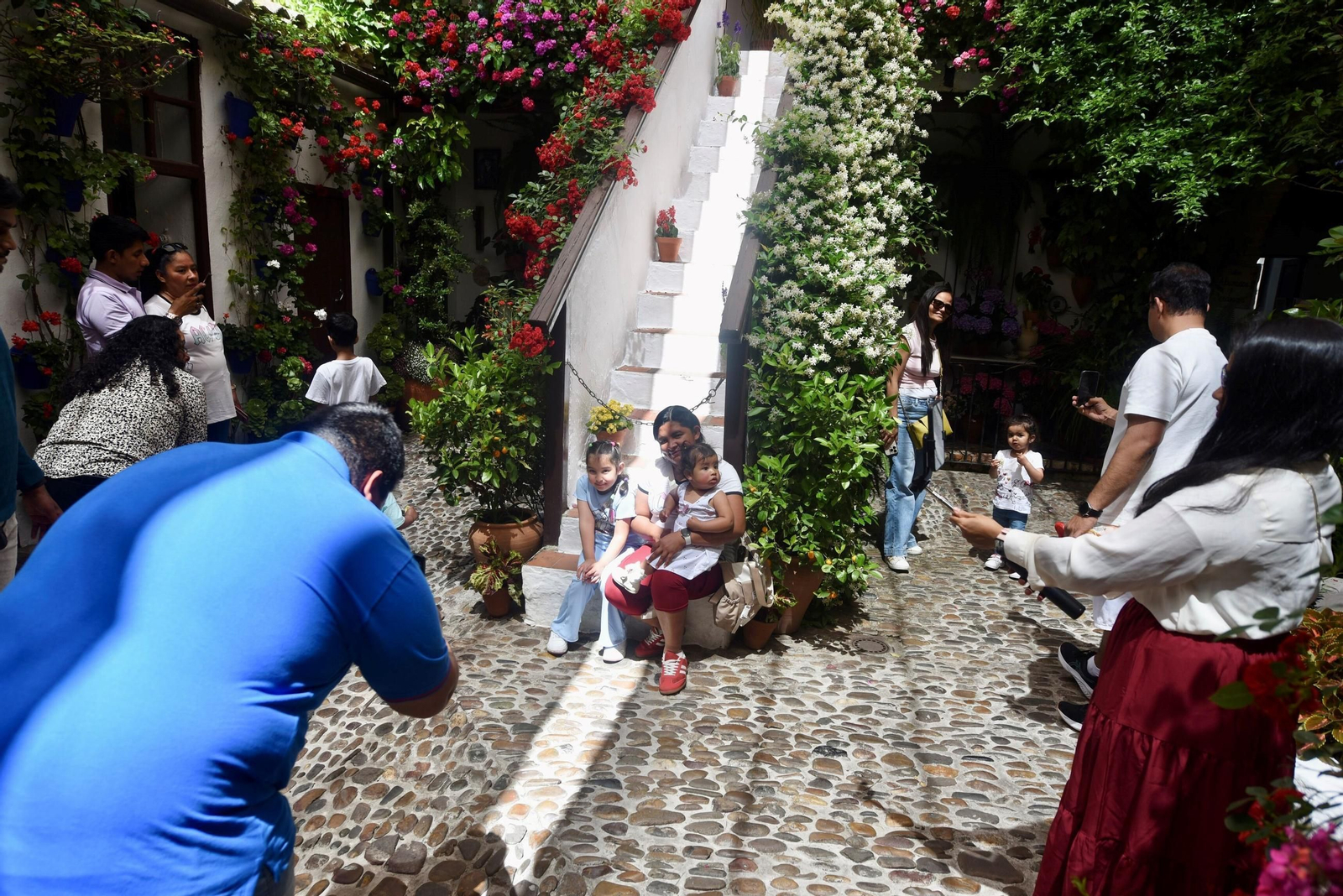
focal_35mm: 24
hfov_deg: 73.7
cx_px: 672
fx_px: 896
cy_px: 448
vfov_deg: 53.2
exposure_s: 1/250
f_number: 4.5
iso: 100
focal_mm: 24
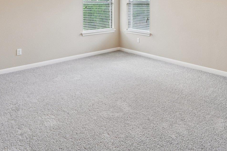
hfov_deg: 59.7
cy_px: 7
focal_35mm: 30
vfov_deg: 39.5
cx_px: 160
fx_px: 189
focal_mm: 14
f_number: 8
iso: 400
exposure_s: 1/20
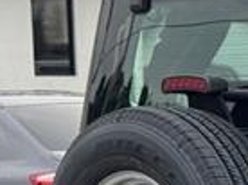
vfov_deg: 6.6
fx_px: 1595
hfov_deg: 8.4
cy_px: 237
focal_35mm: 223
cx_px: 530
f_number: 1.78
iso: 64
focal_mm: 6.76
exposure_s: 1/352
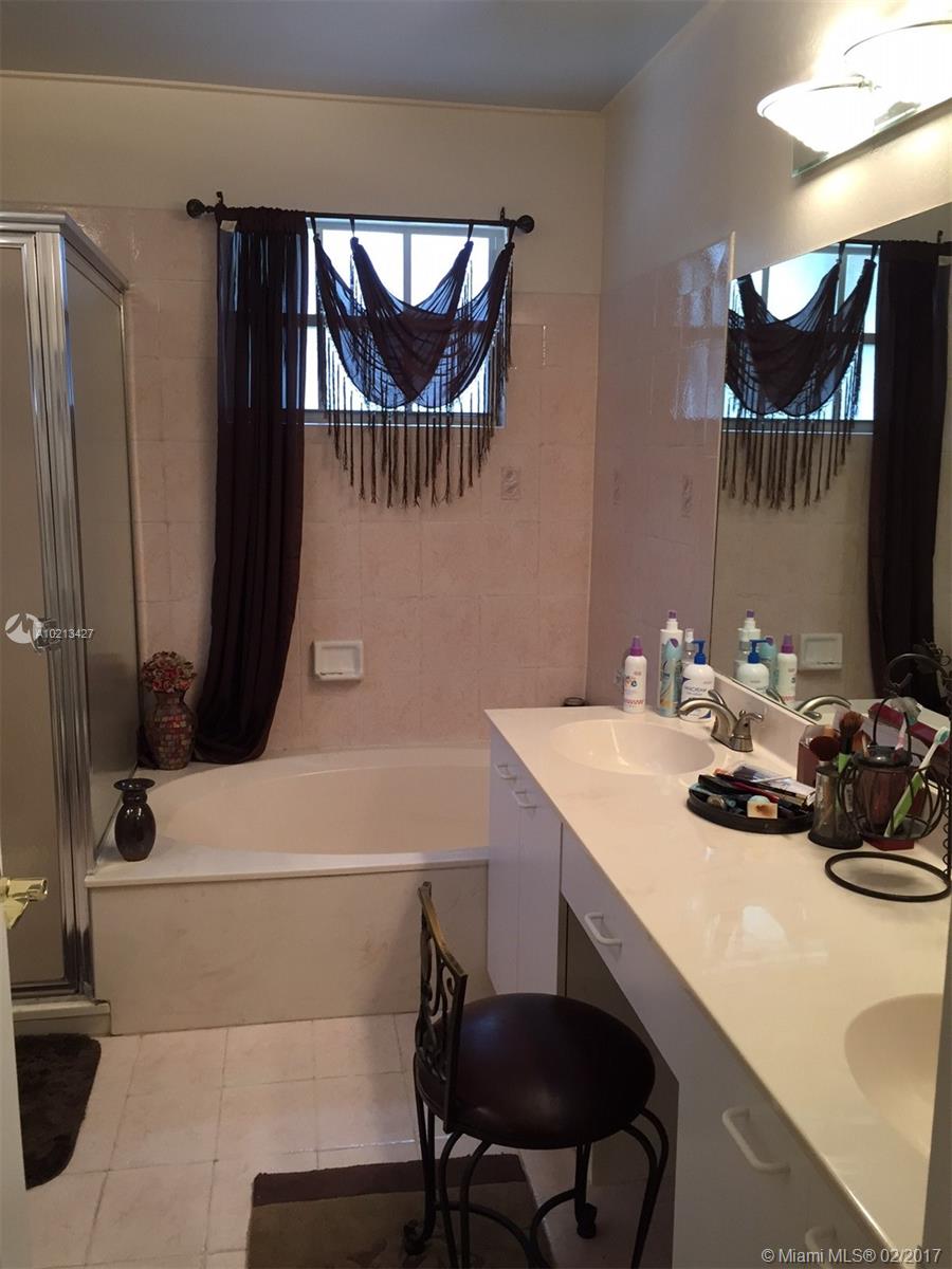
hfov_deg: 48.2
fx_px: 1063
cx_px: 476
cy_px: 634
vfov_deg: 61.7
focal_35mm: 29
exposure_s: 1/30
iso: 40
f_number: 2.2
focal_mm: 4.15
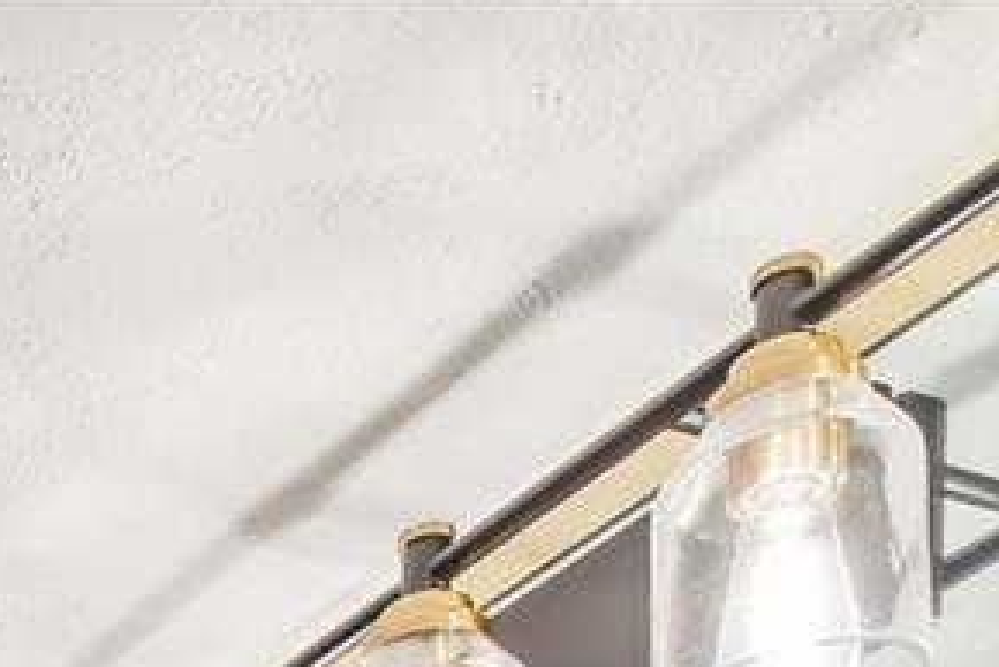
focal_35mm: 83
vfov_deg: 11.7
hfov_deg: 20.5
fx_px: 2304
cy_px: 1828
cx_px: -546
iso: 100
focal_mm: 10
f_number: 7.1
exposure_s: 1/6
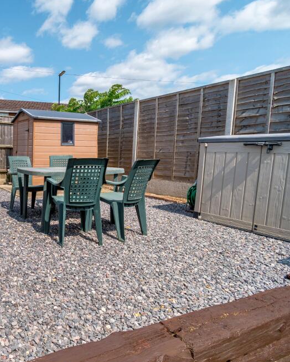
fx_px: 236
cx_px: 9
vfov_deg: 75.0
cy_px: 178
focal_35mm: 22
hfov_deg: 52.1
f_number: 7.1
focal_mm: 10
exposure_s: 1/2000
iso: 320
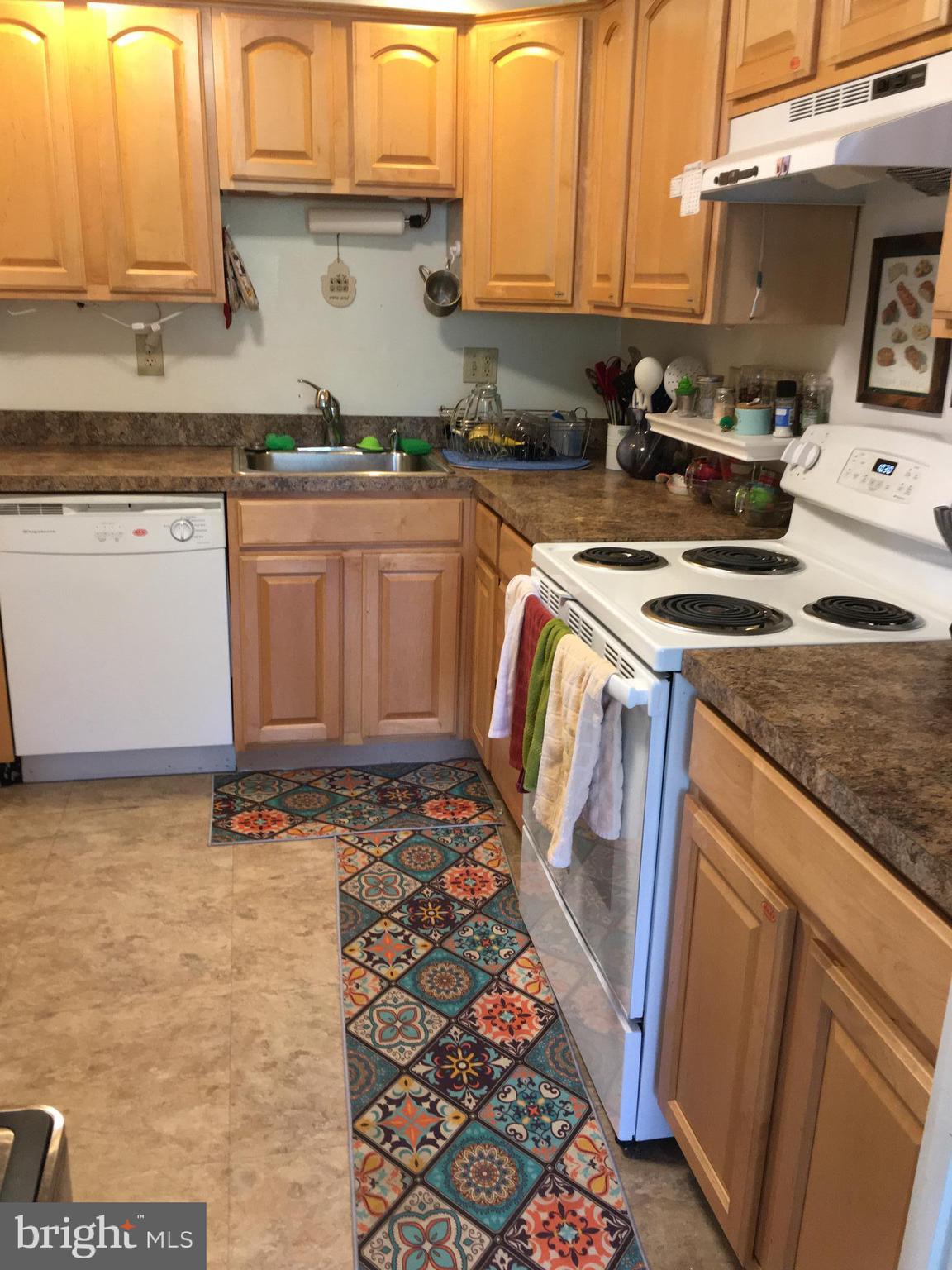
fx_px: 1063
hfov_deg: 48.2
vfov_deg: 61.7
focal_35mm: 29
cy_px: 635
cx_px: 476
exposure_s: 1/30
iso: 125
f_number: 2.2
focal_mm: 4.15
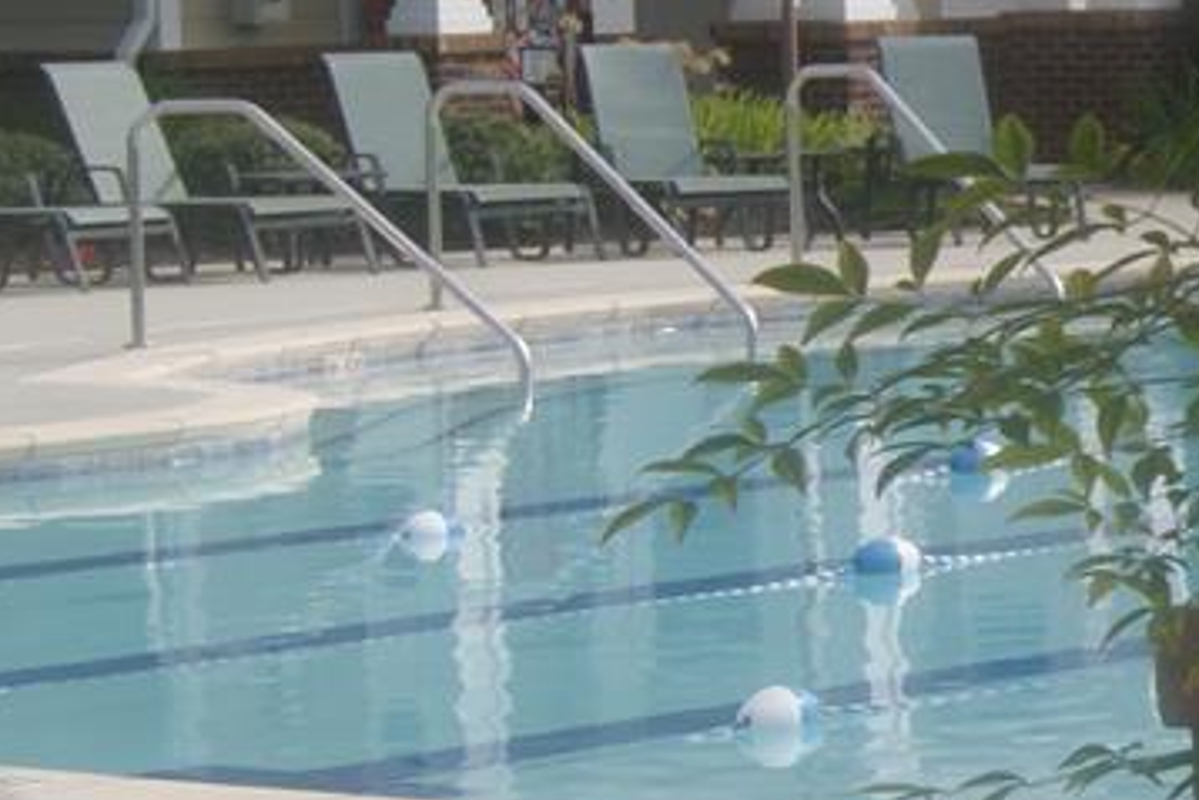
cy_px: -20
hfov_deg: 9.8
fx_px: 6763
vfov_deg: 6.7
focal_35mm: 203
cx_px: 1777
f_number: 11
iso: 100
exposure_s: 1/100
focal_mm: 30
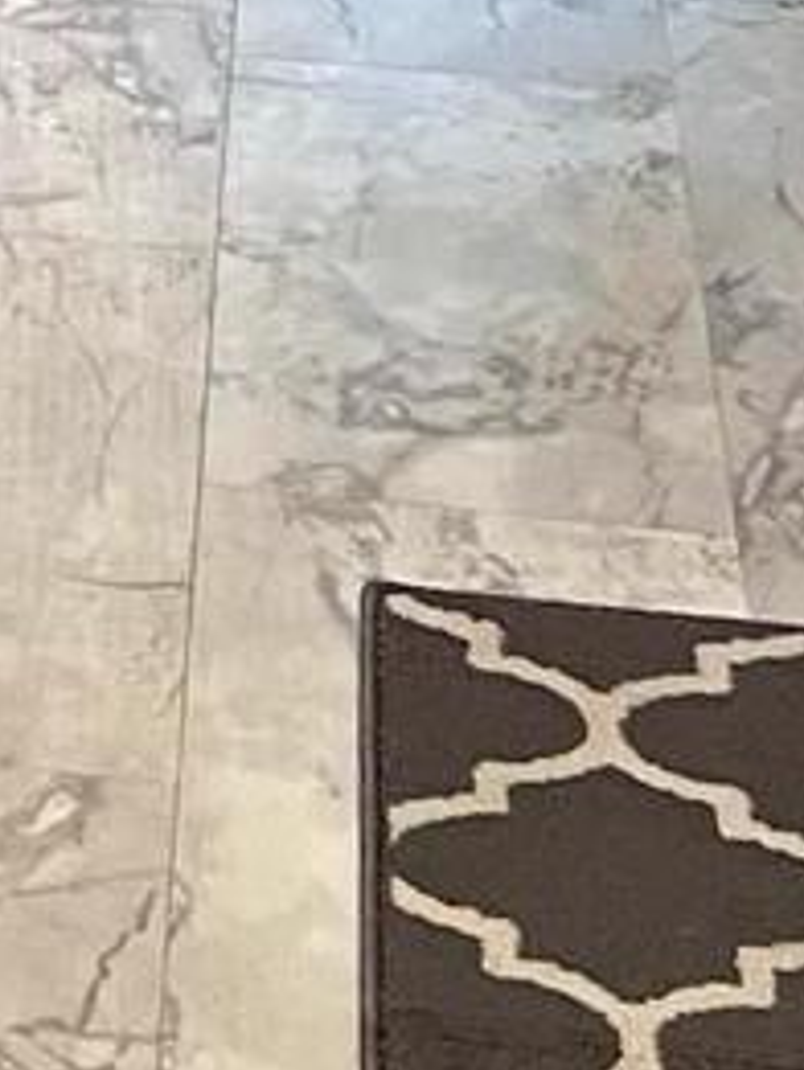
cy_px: -1611
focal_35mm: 153
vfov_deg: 10.7
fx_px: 4734
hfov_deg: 9.2
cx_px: -738
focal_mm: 5.7
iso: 80
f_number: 1.5
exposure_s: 1/60
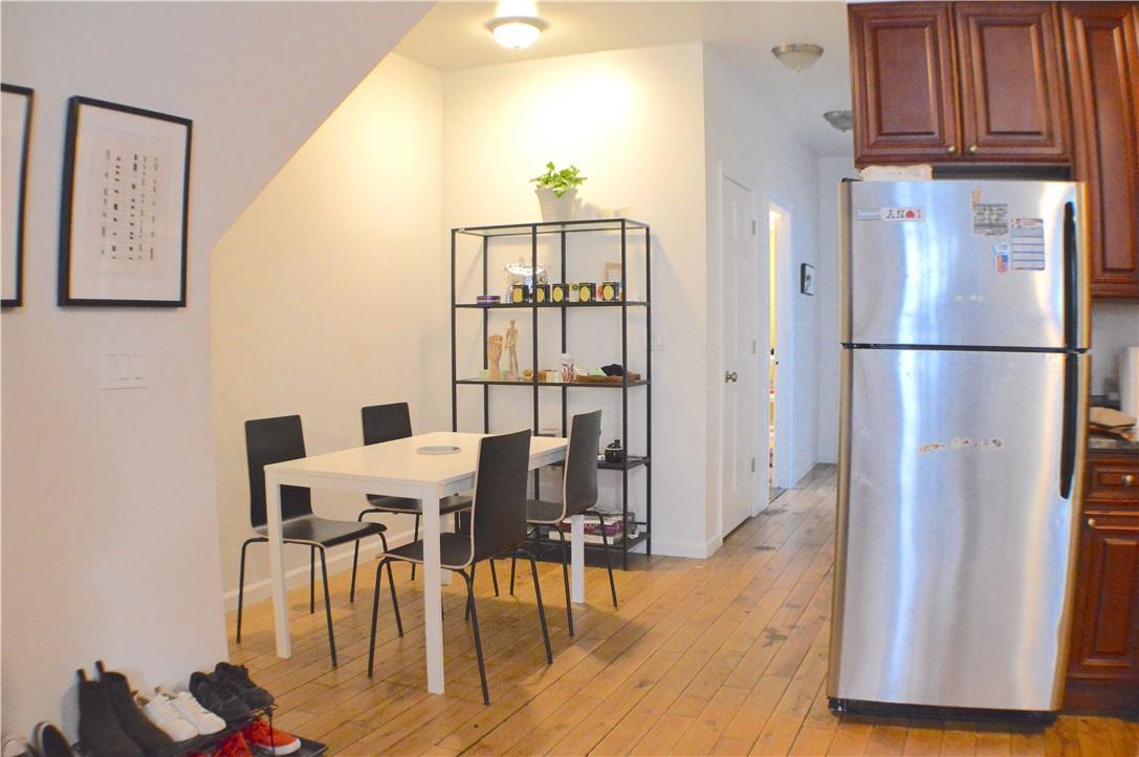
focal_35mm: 39
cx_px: 570
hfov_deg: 49.6
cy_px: 378
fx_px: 1232
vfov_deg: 34.1
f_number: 4
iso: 3200
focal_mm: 26
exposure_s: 1/100
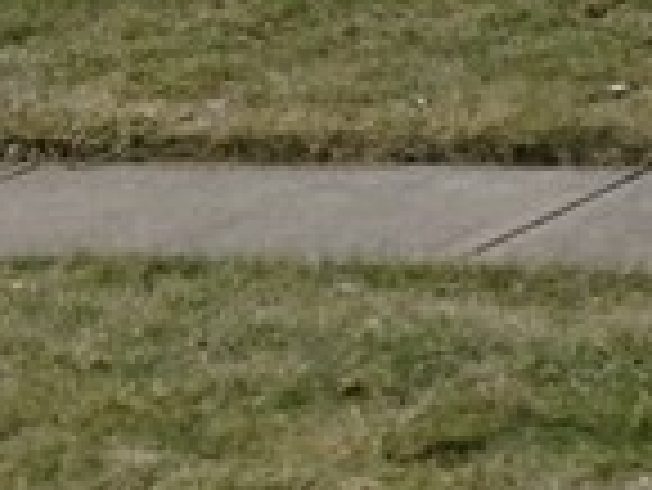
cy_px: -998
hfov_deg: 9.3
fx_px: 3996
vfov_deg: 6.4
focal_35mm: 212
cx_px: 301
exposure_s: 1/320
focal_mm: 5.09
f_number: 3.5
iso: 80
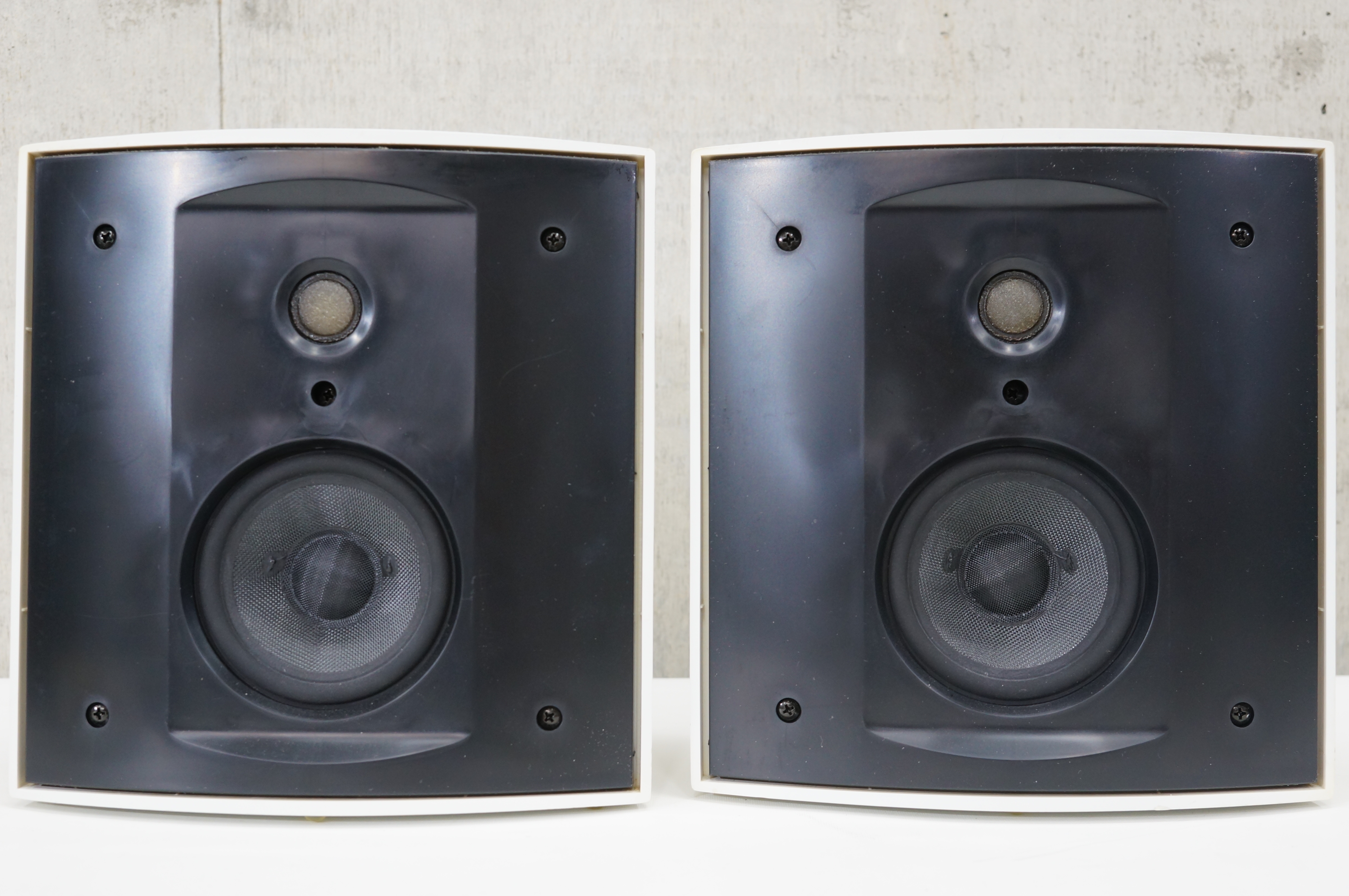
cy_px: 448
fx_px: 1684
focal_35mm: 45
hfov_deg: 43.6
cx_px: 674
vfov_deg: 29.8
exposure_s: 1/60
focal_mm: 30
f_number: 4.5
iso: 400
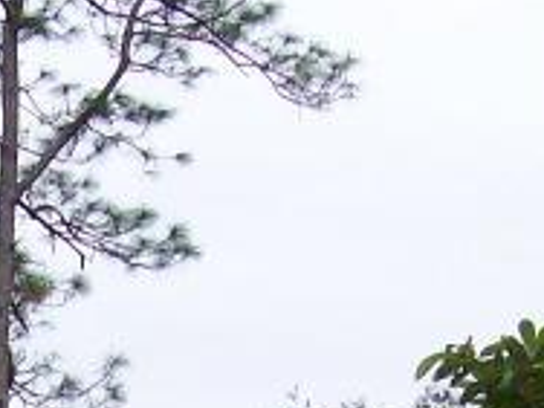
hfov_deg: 10.0
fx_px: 3080
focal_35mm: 196
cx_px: -78
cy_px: 1050
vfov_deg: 7.0
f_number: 2.7
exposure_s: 1/717
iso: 80
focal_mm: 6
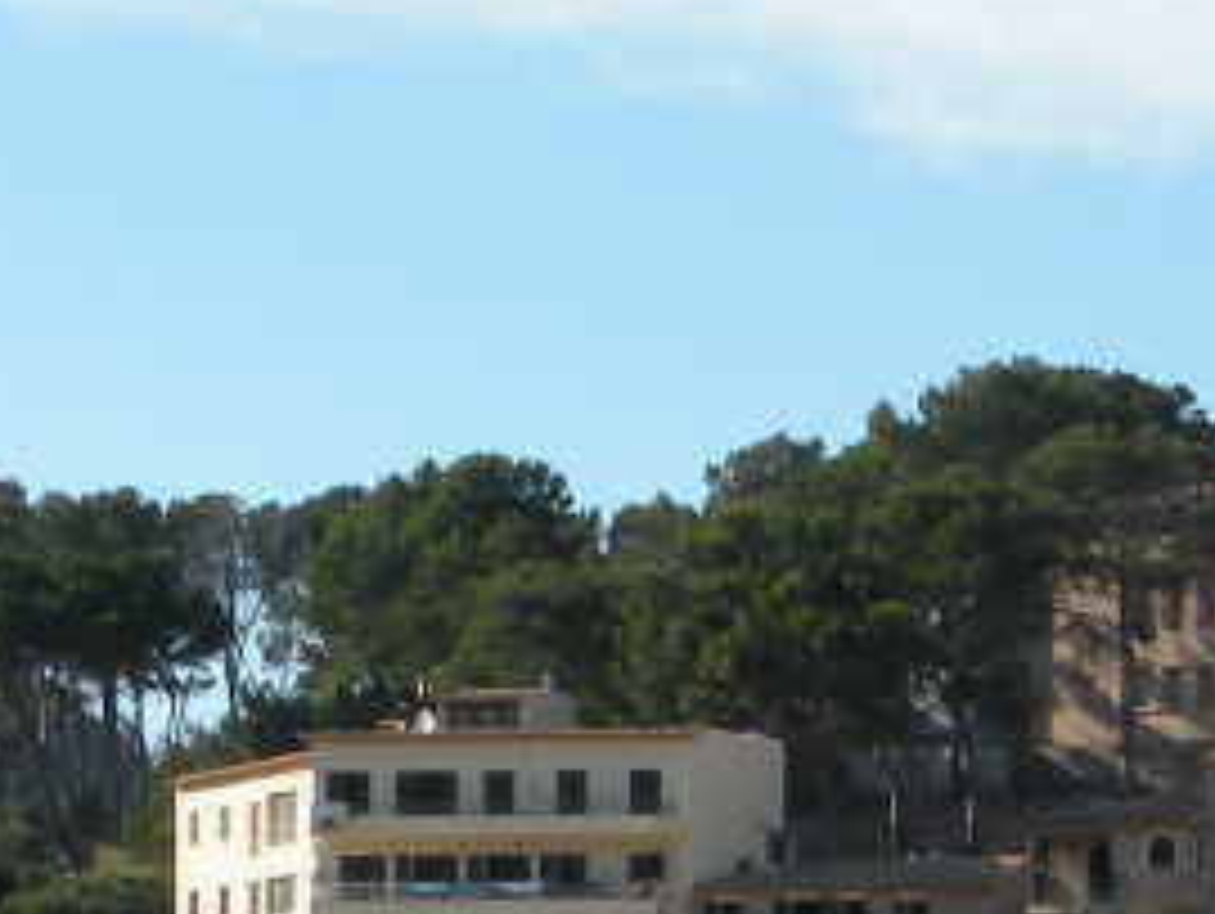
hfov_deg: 7.4
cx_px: 1485
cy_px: 1526
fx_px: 9310
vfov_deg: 5.5
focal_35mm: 265
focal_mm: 9.8
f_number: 7.1
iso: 64
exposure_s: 1/210
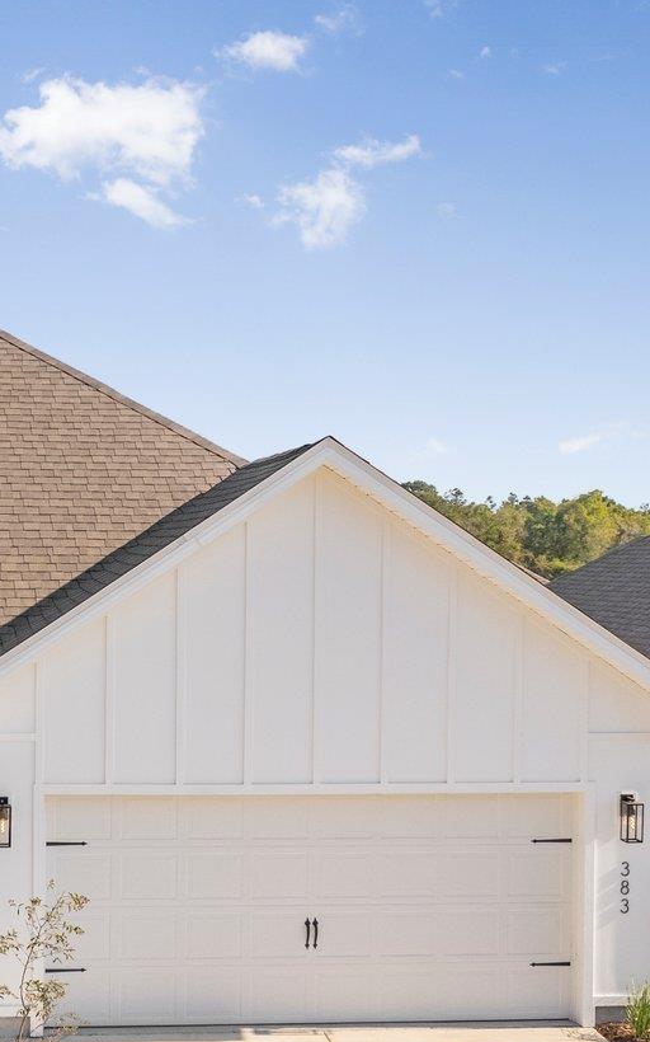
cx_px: 61
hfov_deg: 22.5
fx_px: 1588
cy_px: 539
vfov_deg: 36.3
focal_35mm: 56
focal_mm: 8.38
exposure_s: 1/80
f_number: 2.8
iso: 100
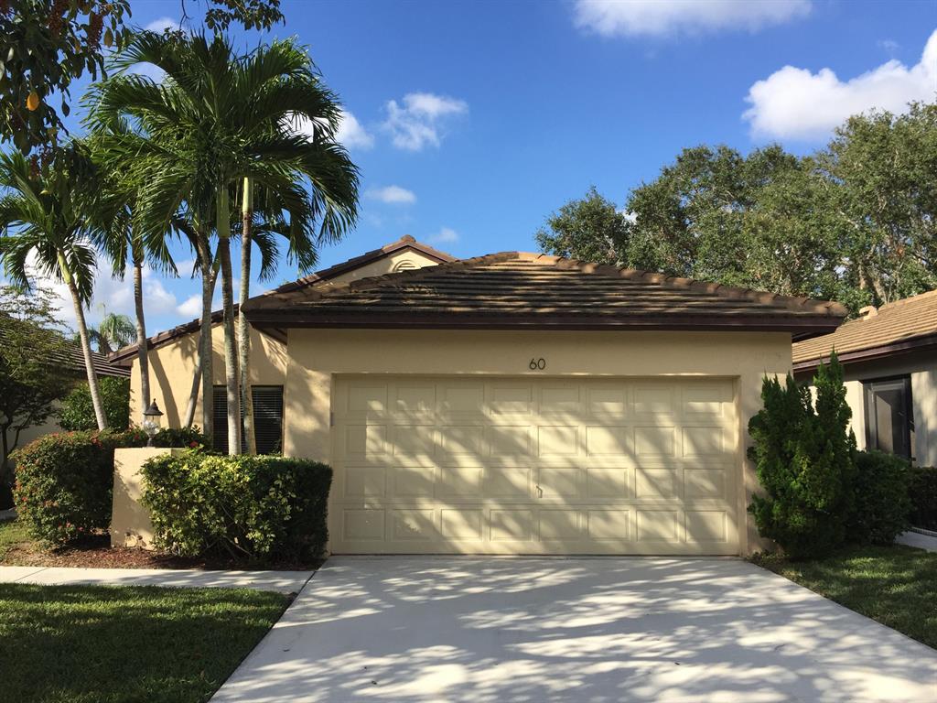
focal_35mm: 29
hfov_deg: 61.7
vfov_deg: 48.2
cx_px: 468
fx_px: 785
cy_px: 352
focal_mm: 4.15
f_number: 2.2
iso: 32
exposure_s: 1/1412
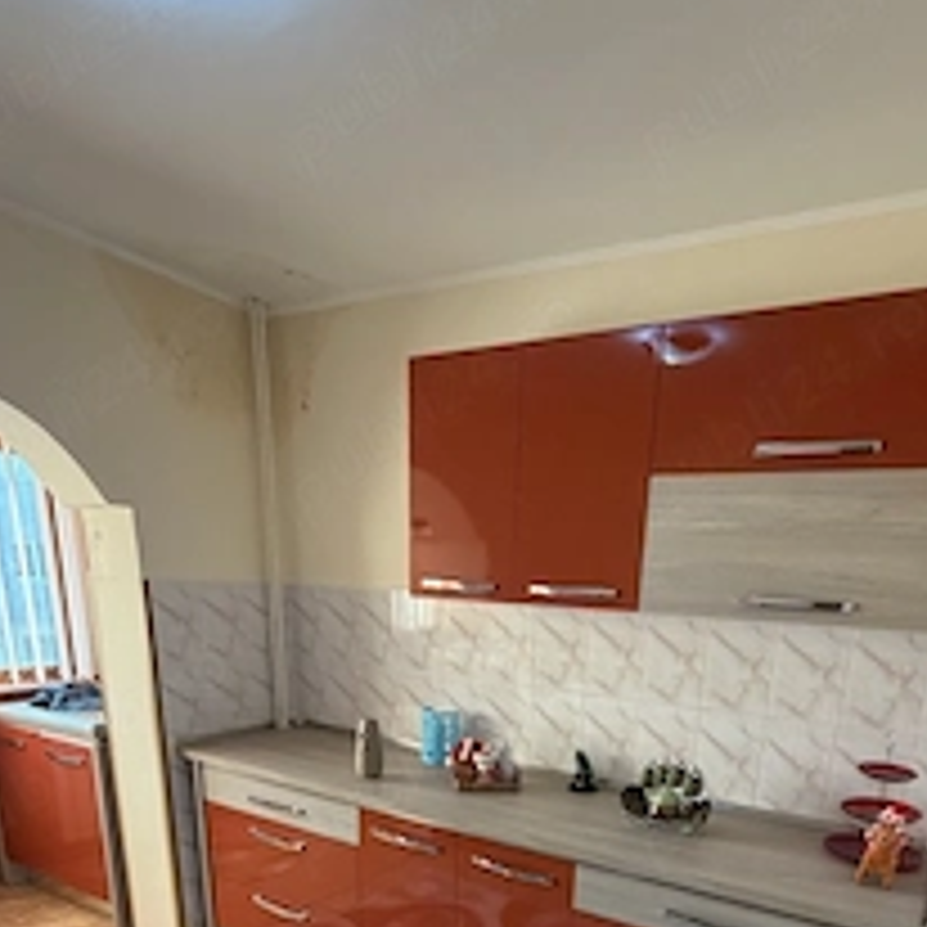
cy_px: 810
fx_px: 727
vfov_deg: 57.2
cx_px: 522
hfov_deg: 64.8
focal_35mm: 24
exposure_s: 1/121
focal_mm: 2.22
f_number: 2.2
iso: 320
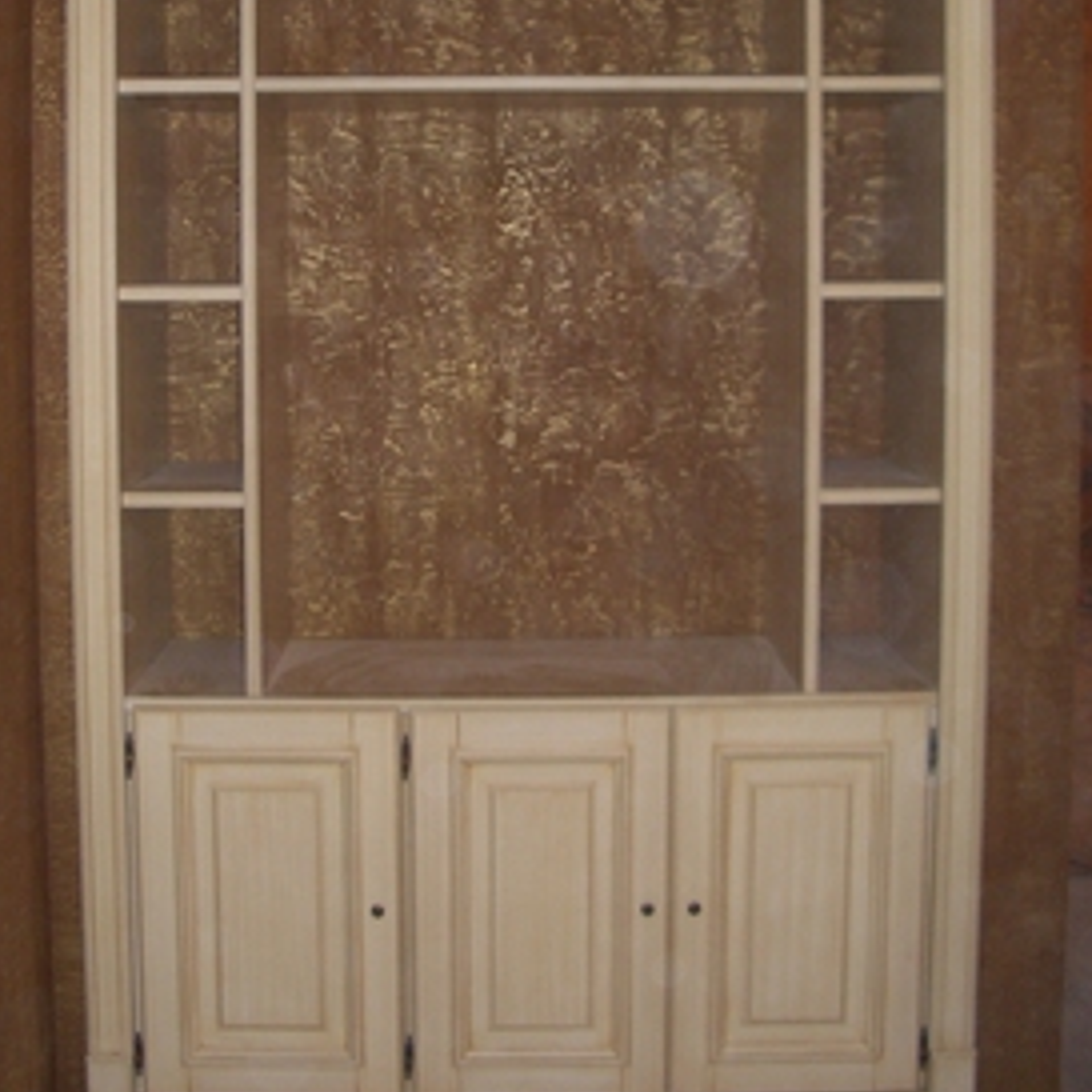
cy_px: 344
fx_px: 1820
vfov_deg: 33.0
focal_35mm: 51
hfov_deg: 33.4
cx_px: 528
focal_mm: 5.8
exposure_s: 1/60
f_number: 2.6
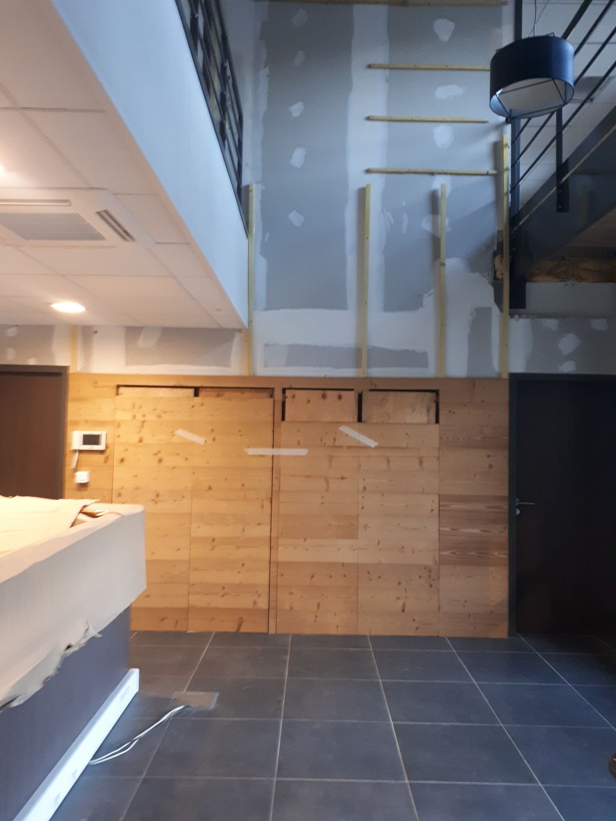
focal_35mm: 27
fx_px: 641
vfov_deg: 65.3
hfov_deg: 51.4
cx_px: 308
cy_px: 410
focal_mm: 3.6
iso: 200
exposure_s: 1/17
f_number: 1.9
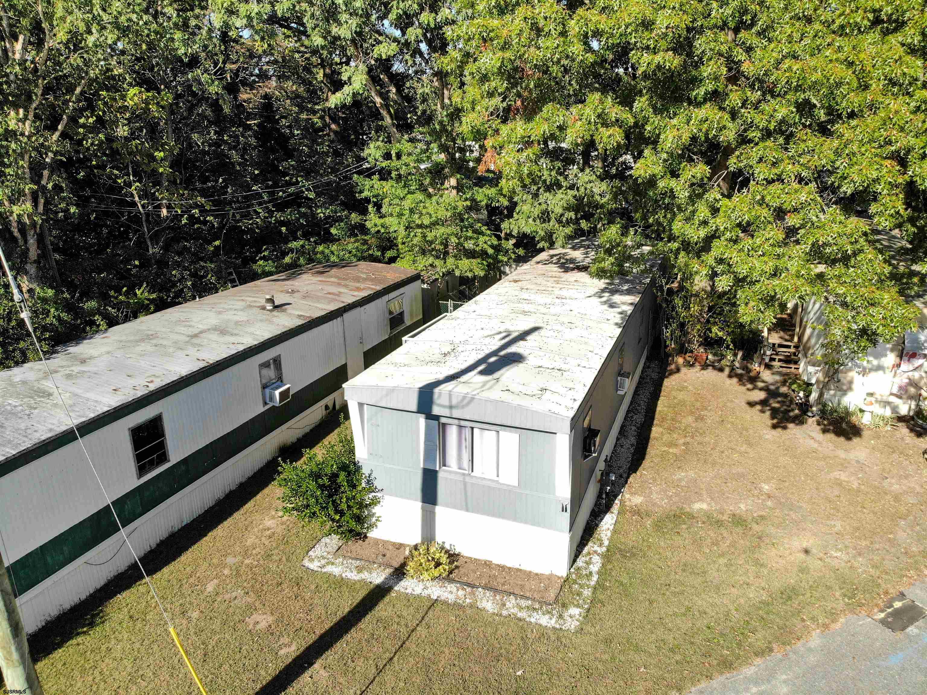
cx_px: 464
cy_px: 348
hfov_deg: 71.6
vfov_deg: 56.8
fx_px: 643
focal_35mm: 24
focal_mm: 4.5
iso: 100
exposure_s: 1/686
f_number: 2.8
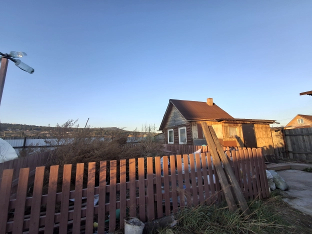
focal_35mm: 16
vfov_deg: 78.1
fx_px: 144
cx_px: 156
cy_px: 117
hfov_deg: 94.5
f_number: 2.2
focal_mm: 1.64
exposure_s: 1/208
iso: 40
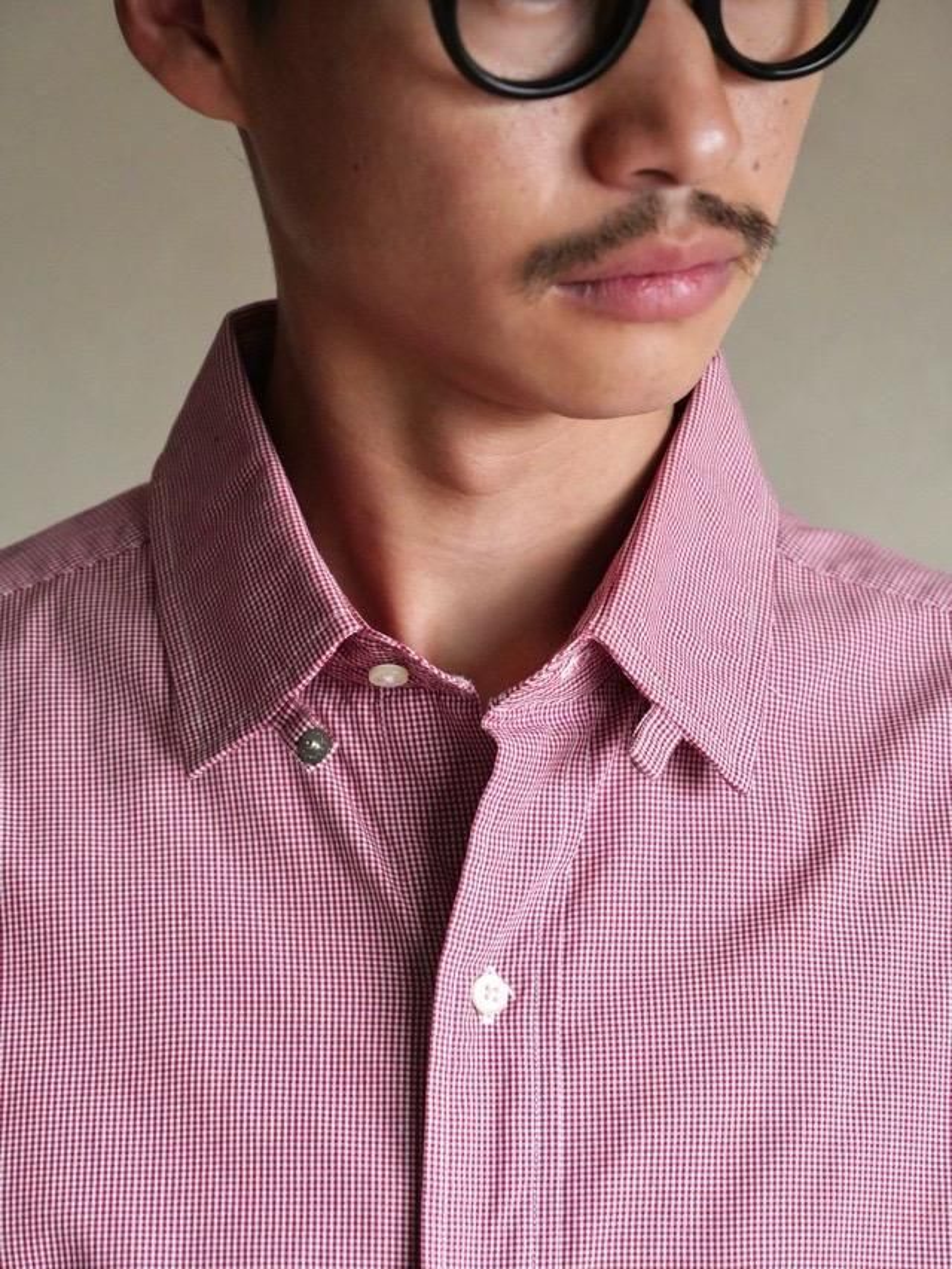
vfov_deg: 19.6
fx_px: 3666
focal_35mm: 100
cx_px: 476
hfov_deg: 14.8
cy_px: 634
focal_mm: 50
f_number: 3.9
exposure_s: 1/125
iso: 3200
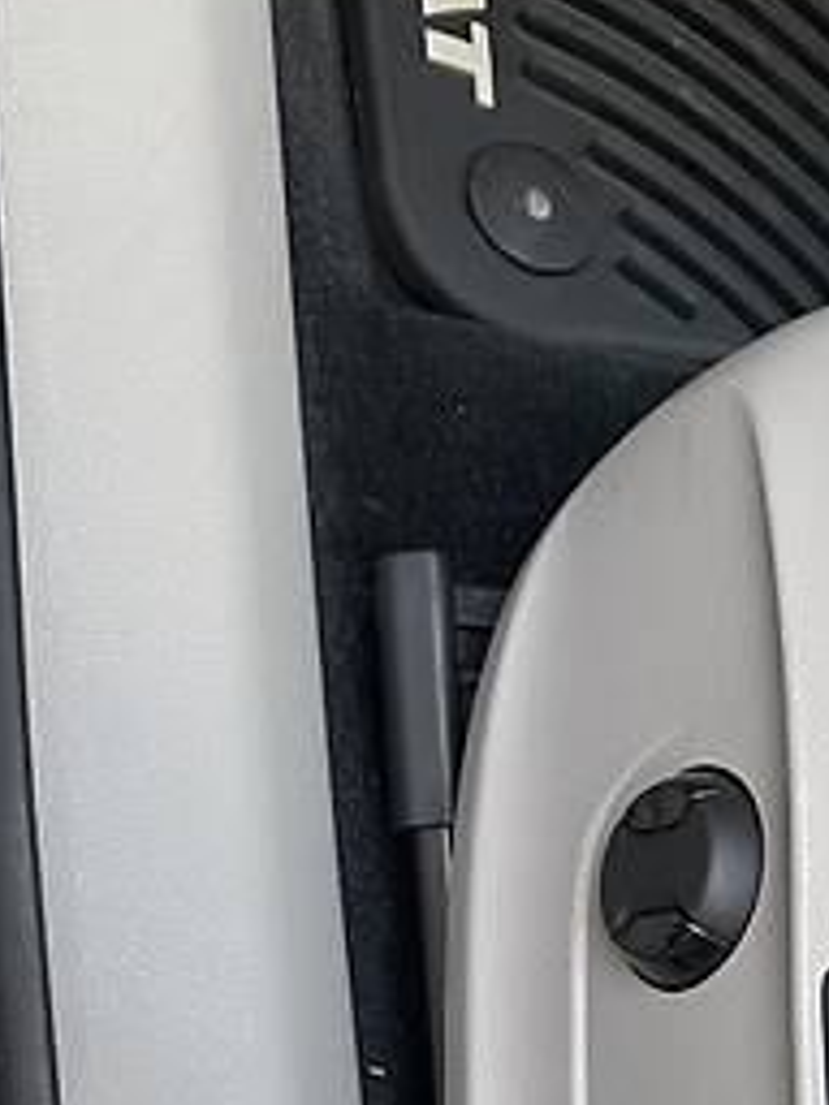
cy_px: 1234
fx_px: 1948
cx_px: 782
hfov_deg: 23.3
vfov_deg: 28.6
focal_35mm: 61
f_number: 1.8
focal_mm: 4.2
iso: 125
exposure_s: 1/69
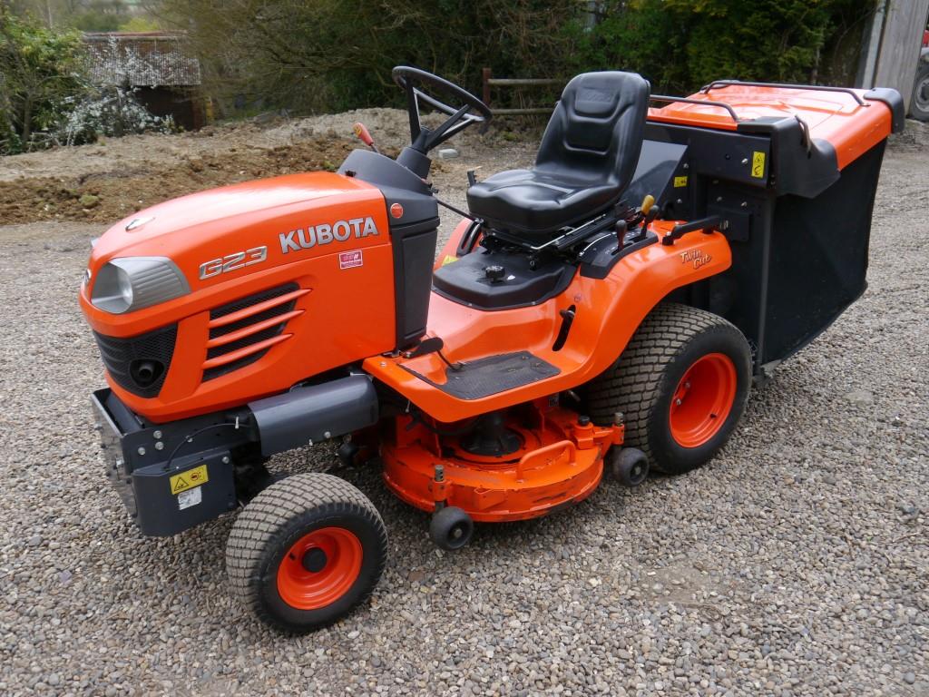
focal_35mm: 32
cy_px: 348
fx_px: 859
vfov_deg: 44.2
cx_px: 464
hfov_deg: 56.8
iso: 160
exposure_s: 1/160
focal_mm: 16
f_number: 5
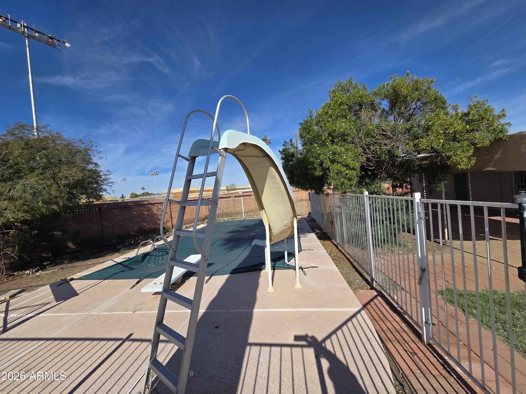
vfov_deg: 89.9
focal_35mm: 13
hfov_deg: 106.2
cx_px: 263
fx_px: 198
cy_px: 197
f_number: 2.2
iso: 50
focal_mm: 2.2
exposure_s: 1/3618
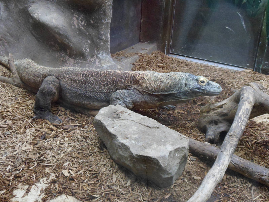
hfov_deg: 36.8
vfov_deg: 28.0
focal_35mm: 52
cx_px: 134
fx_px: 404
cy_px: 101
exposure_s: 1/20
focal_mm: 8.1
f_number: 4.3
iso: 400
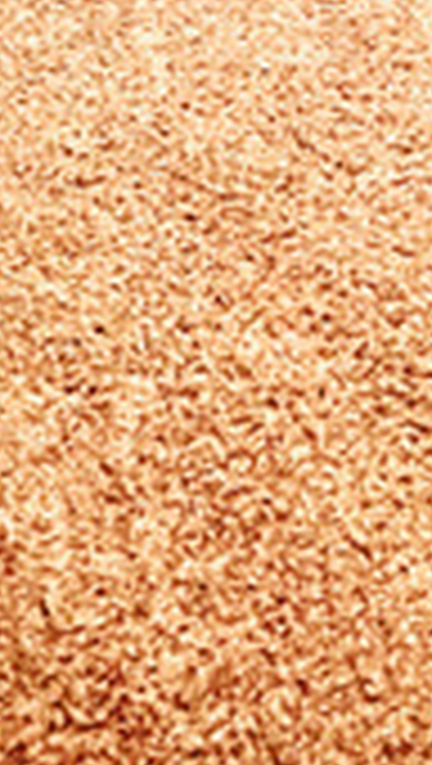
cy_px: -544
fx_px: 1299
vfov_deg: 22.5
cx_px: 666
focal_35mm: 64
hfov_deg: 16.9
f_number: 1.8
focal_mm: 1.57
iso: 1000
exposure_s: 1/40
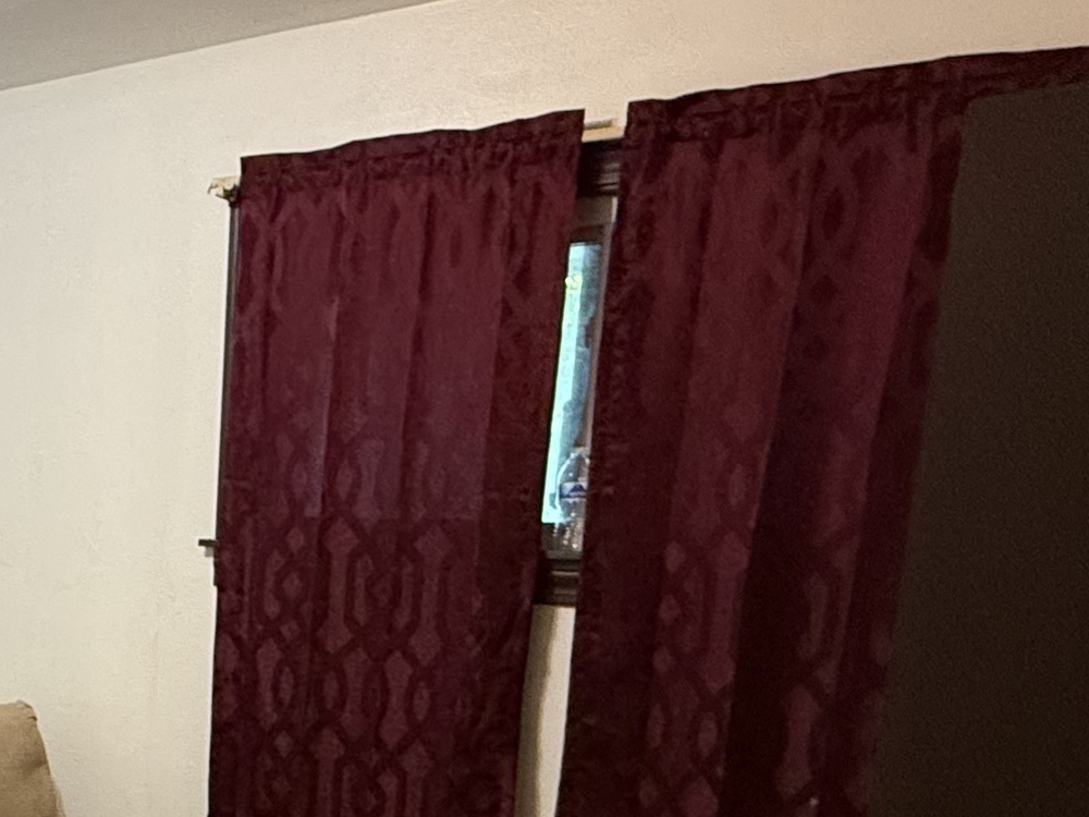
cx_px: -93
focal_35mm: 43
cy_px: 748
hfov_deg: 37.2
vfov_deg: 31.8
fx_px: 1353
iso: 400
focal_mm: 2.22
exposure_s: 1/60
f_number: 2.2
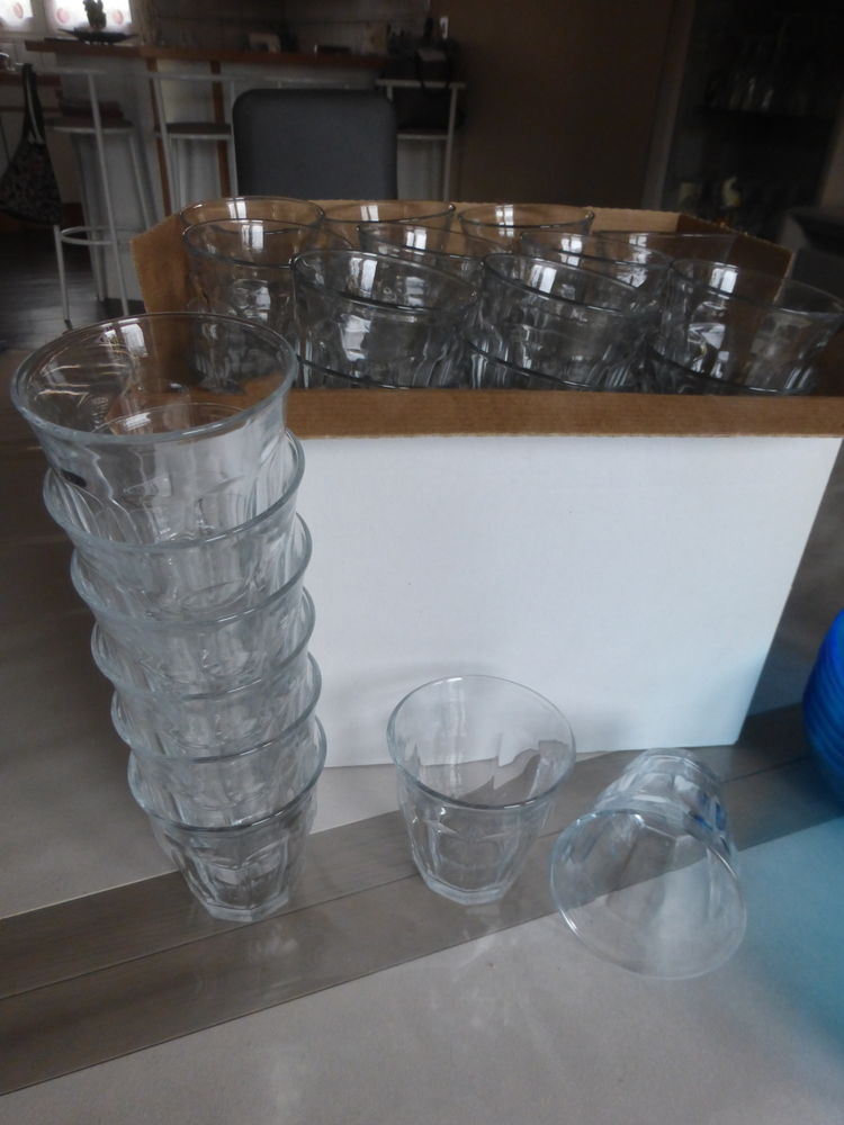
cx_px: 422
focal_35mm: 25
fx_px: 813
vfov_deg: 69.4
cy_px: 562
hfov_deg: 54.9
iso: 320
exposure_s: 1/60
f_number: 3.3
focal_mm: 4.3
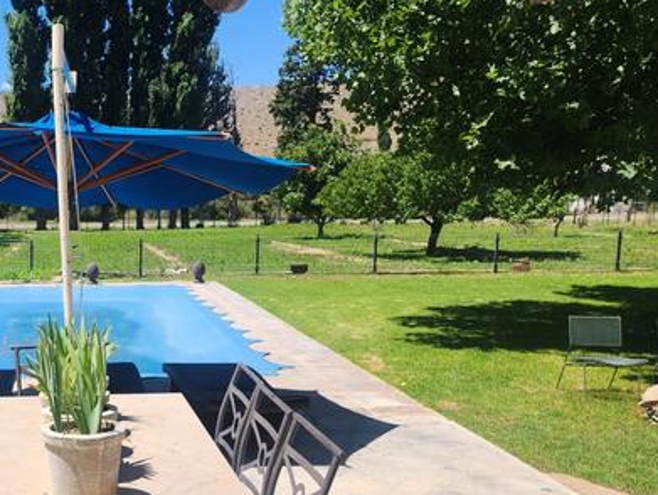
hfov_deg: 37.5
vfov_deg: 30.7
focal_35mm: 47
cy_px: 328
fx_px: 894
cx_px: 54
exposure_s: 1/814
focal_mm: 6.4
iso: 12
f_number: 1.8
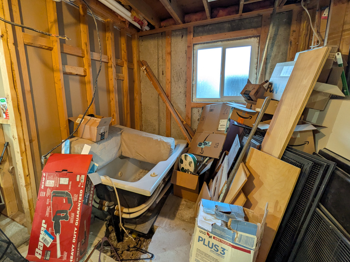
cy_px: 120
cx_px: 158
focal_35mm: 16
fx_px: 162
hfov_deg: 94.2
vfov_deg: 78.0
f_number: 2.2
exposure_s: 1/30
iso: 132
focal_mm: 1.83
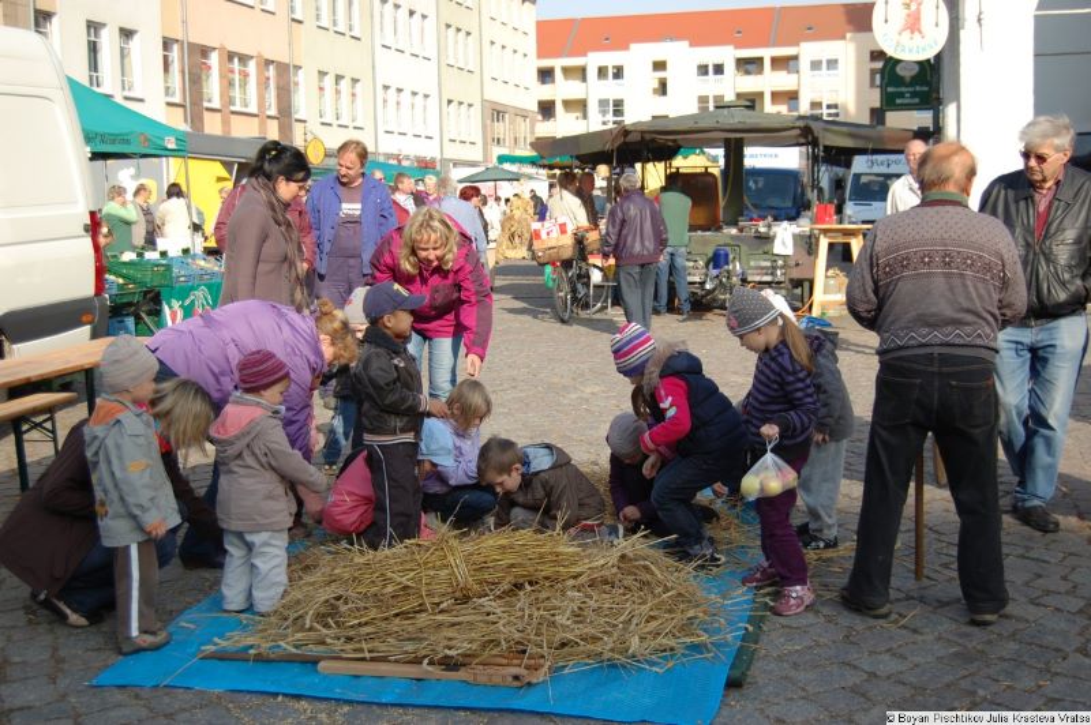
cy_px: 362
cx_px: 546
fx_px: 1363
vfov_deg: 29.8
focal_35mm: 45
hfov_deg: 43.6
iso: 200
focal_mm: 30
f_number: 4.2
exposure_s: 1/640
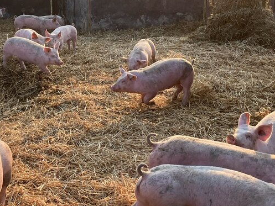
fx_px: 493
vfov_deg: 23.6
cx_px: 72
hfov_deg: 30.7
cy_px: 70
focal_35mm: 62
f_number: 1.8
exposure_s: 1/271
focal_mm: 3.99
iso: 32
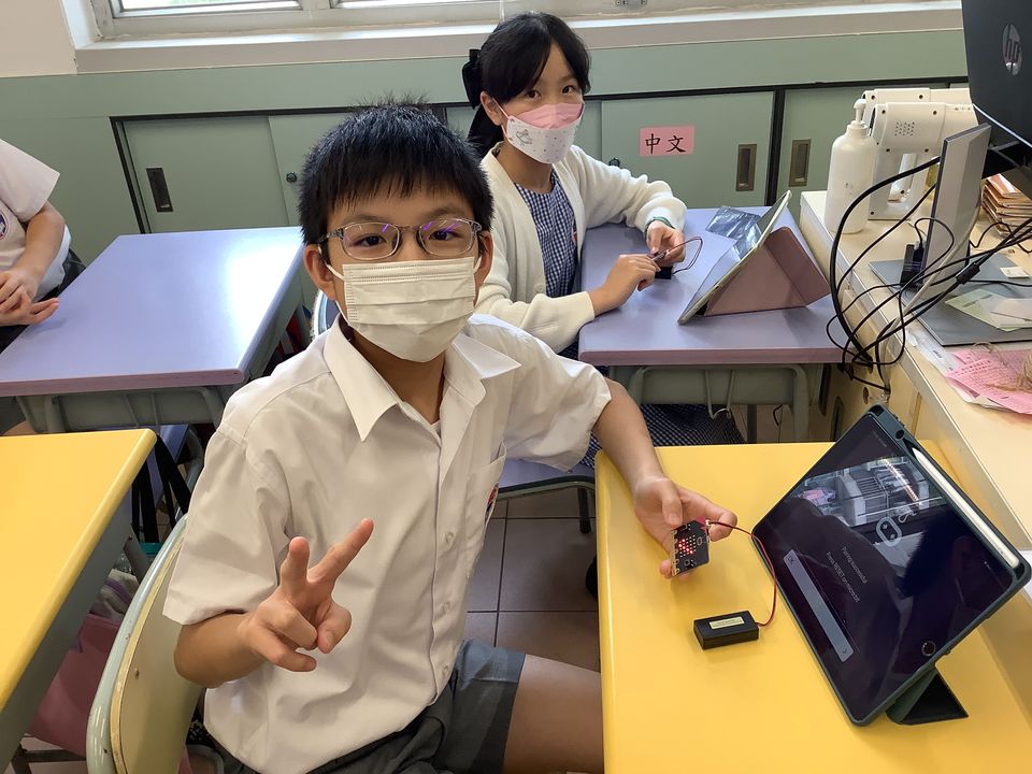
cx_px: 516
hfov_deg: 58.4
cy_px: 387
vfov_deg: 45.4
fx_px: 924
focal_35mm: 31
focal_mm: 3.3
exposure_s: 1/50
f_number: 2.4
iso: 80
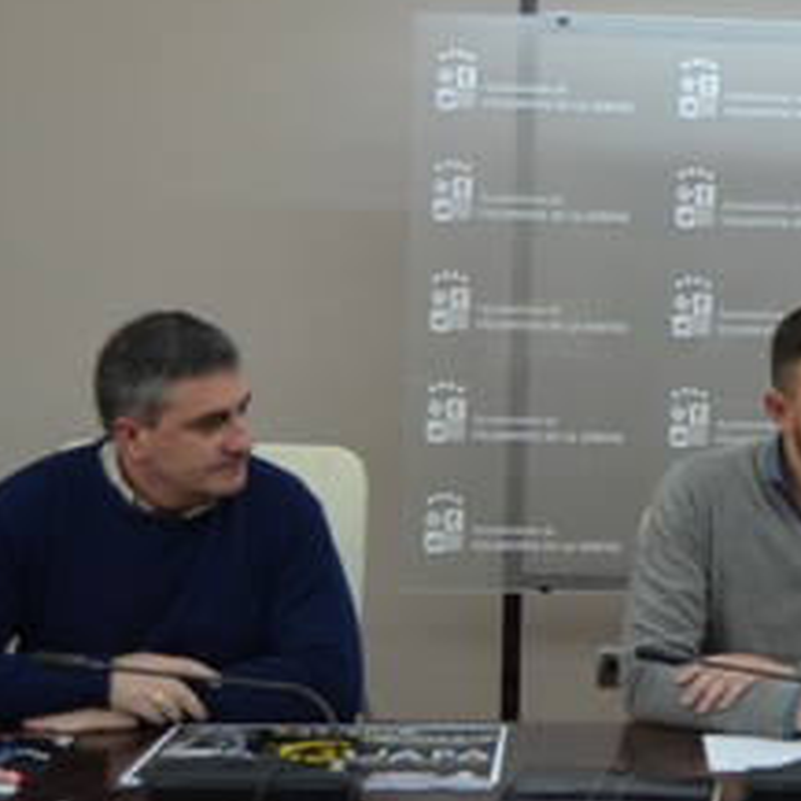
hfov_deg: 21.9
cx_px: 871
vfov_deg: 22.9
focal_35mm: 75
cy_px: 225
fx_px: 1963
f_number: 4
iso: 400
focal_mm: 20
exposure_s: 1/60
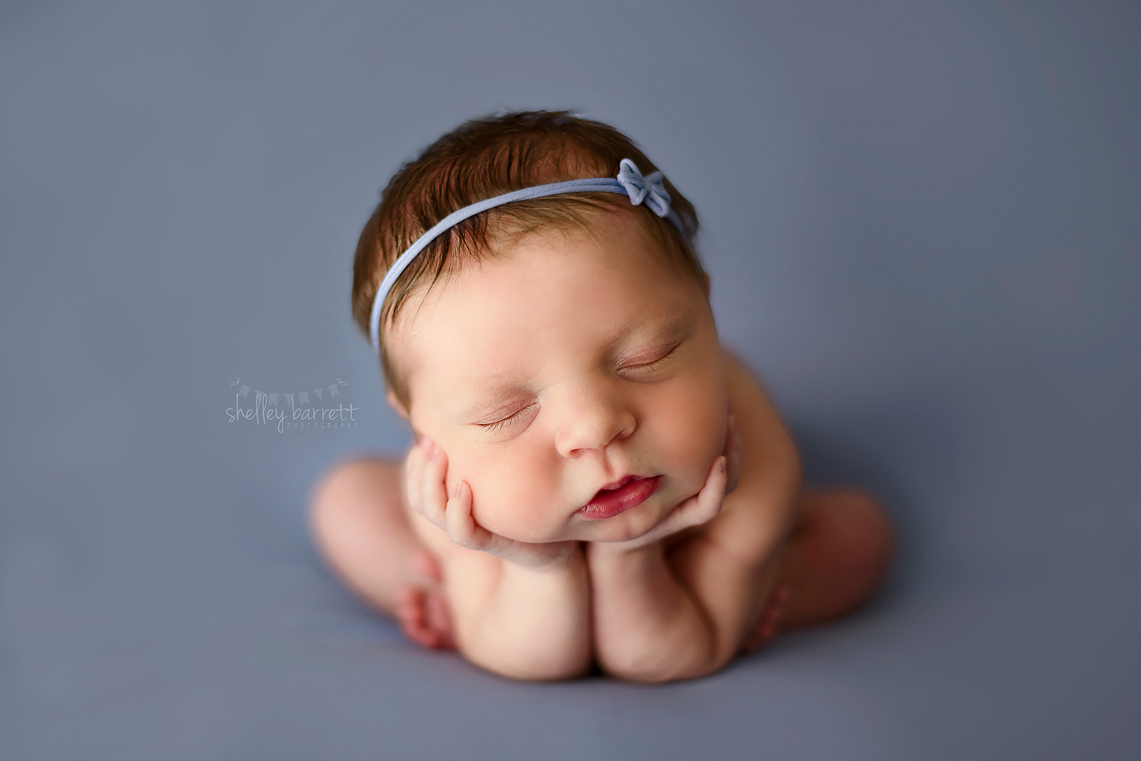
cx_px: 570
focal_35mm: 50
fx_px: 1585
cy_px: 380
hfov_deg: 39.6
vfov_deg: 27.0
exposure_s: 1/160
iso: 125
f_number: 2
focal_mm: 50
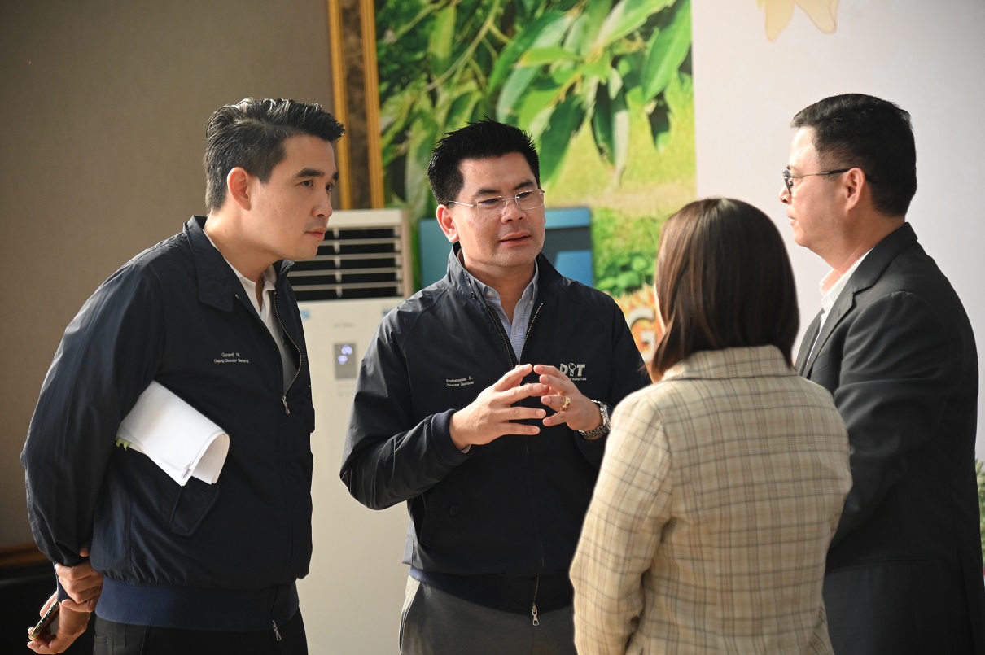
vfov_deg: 14.4
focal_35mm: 95
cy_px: 328
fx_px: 2597
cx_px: 492
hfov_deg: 21.5
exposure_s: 1/200
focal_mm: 95
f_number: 4
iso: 2500
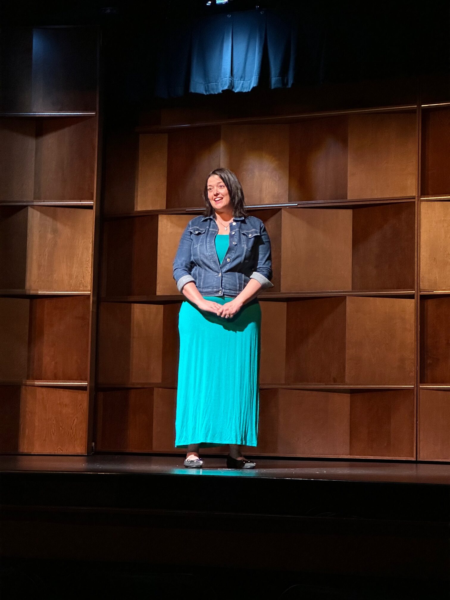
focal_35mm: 77
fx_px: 1335
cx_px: 225
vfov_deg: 25.3
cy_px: 300
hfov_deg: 19.1
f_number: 2.8
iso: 1250
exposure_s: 1/30
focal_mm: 9
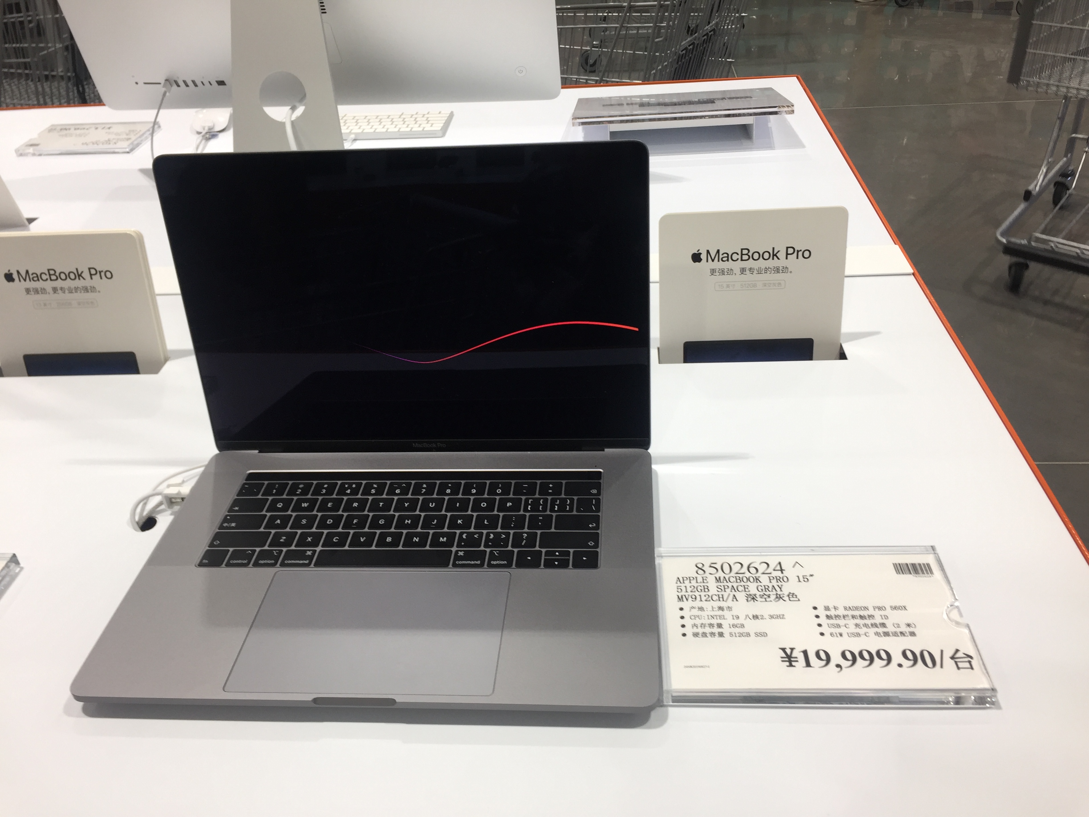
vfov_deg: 48.2
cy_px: 408
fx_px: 912
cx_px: 544
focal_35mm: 29
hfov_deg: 61.7
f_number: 2.2
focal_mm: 4.15
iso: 40
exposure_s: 1/50
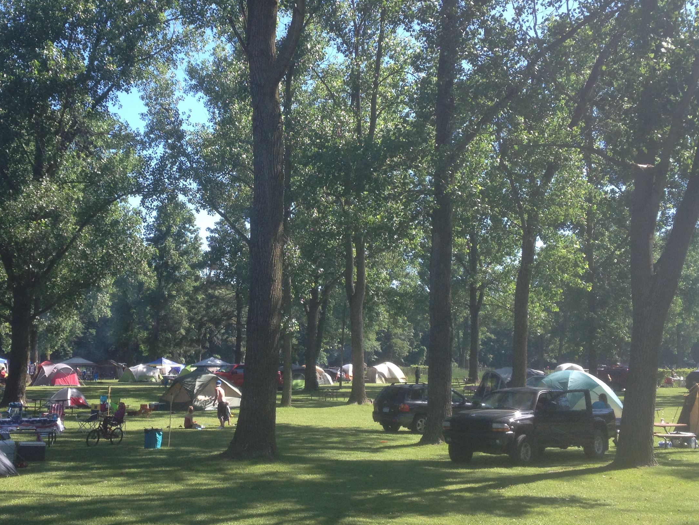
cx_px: 258
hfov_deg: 35.9
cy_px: 282
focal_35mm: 53
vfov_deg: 27.5
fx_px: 1070
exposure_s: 1/642
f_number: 2.4
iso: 50
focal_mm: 4.28
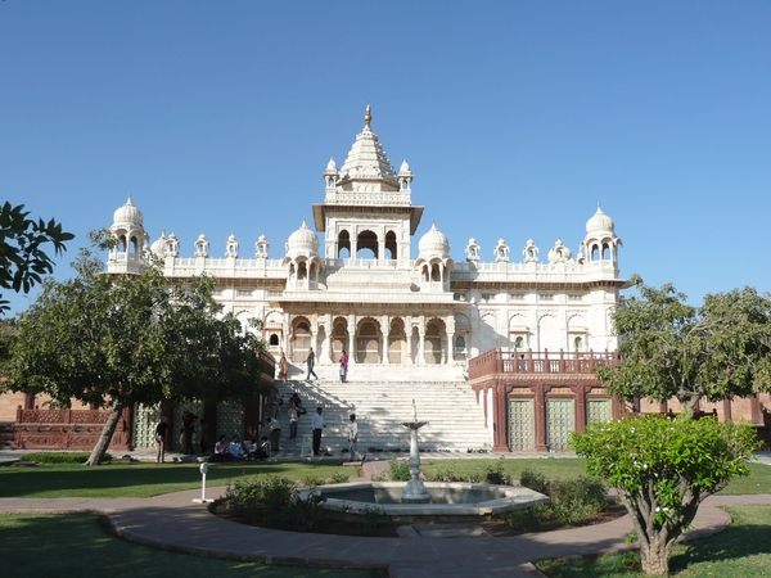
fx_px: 713
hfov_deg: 56.8
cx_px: 386
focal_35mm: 32
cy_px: 289
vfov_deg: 44.2
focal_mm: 5.2
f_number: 8
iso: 100
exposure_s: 1/250
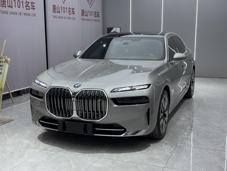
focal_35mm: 48
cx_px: 114
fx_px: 315
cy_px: 86
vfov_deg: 30.3
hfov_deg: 39.7
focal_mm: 6.76
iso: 64
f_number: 1.78
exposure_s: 1/200
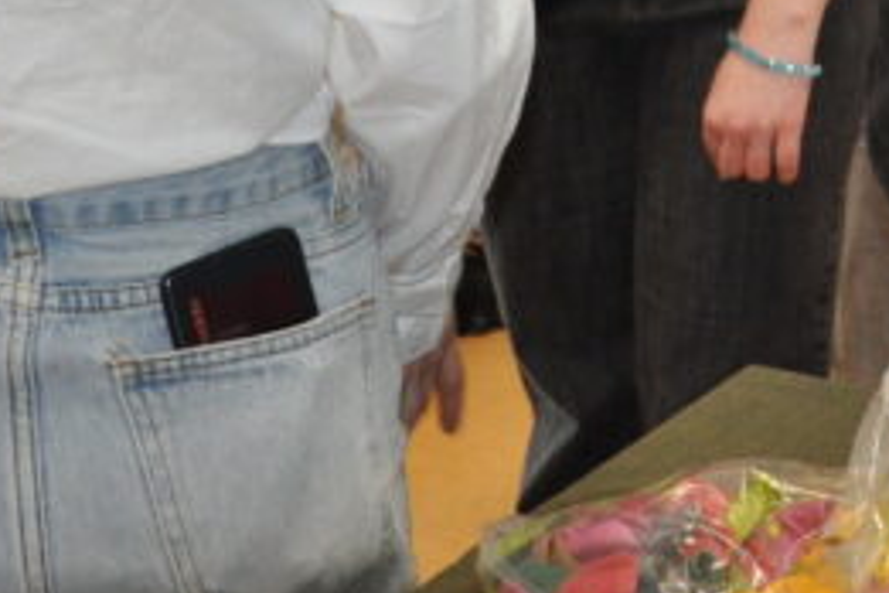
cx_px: 715
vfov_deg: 9.2
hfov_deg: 14.5
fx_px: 3482
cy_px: -549
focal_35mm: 141
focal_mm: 24
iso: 800
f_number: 3.8
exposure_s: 1/100
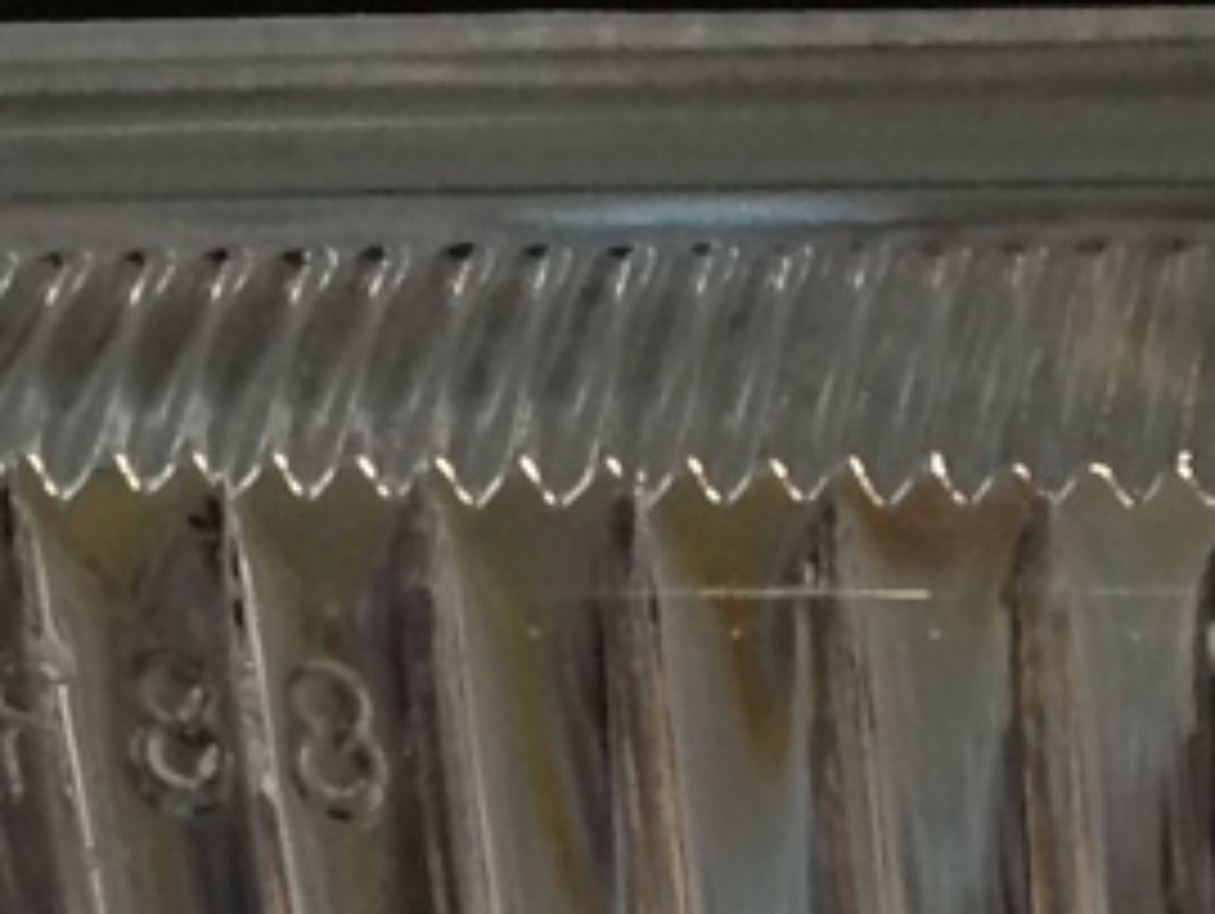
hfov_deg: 10.9
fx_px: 6148
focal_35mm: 175
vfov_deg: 8.2
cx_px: 1850
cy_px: 1697
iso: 80
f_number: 2.2
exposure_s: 1/33
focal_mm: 4.15
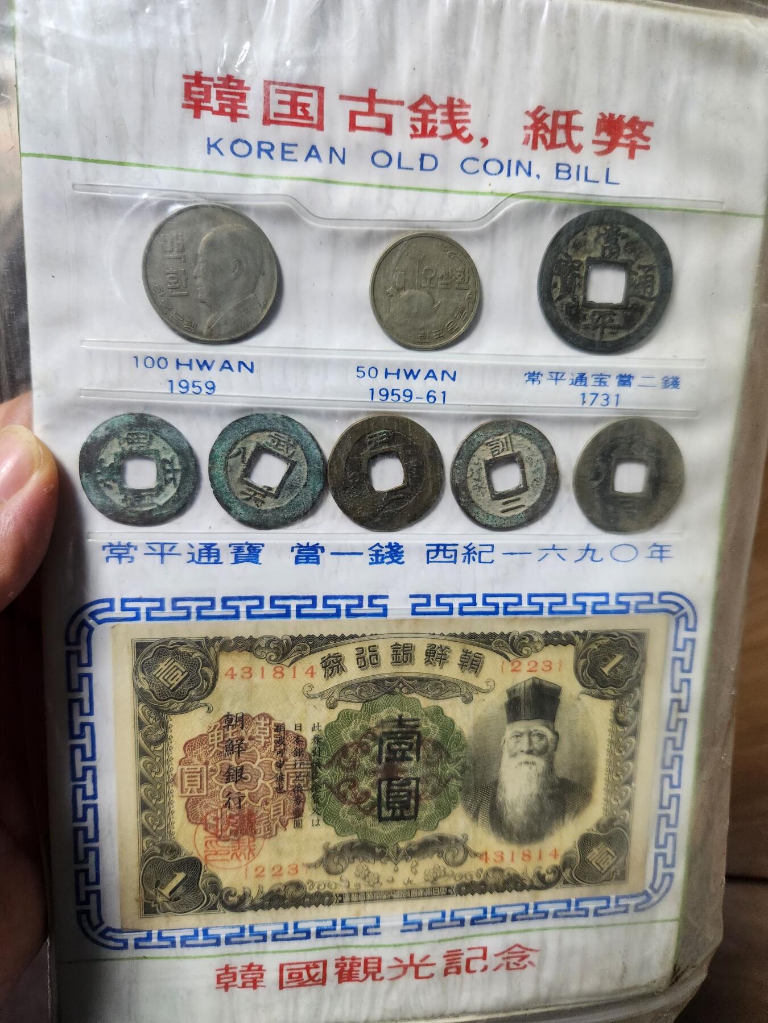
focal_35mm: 23
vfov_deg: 73.9
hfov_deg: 58.9
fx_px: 680
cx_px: 384
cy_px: 512
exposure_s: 1/100
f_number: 1.8
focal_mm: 5.4
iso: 640
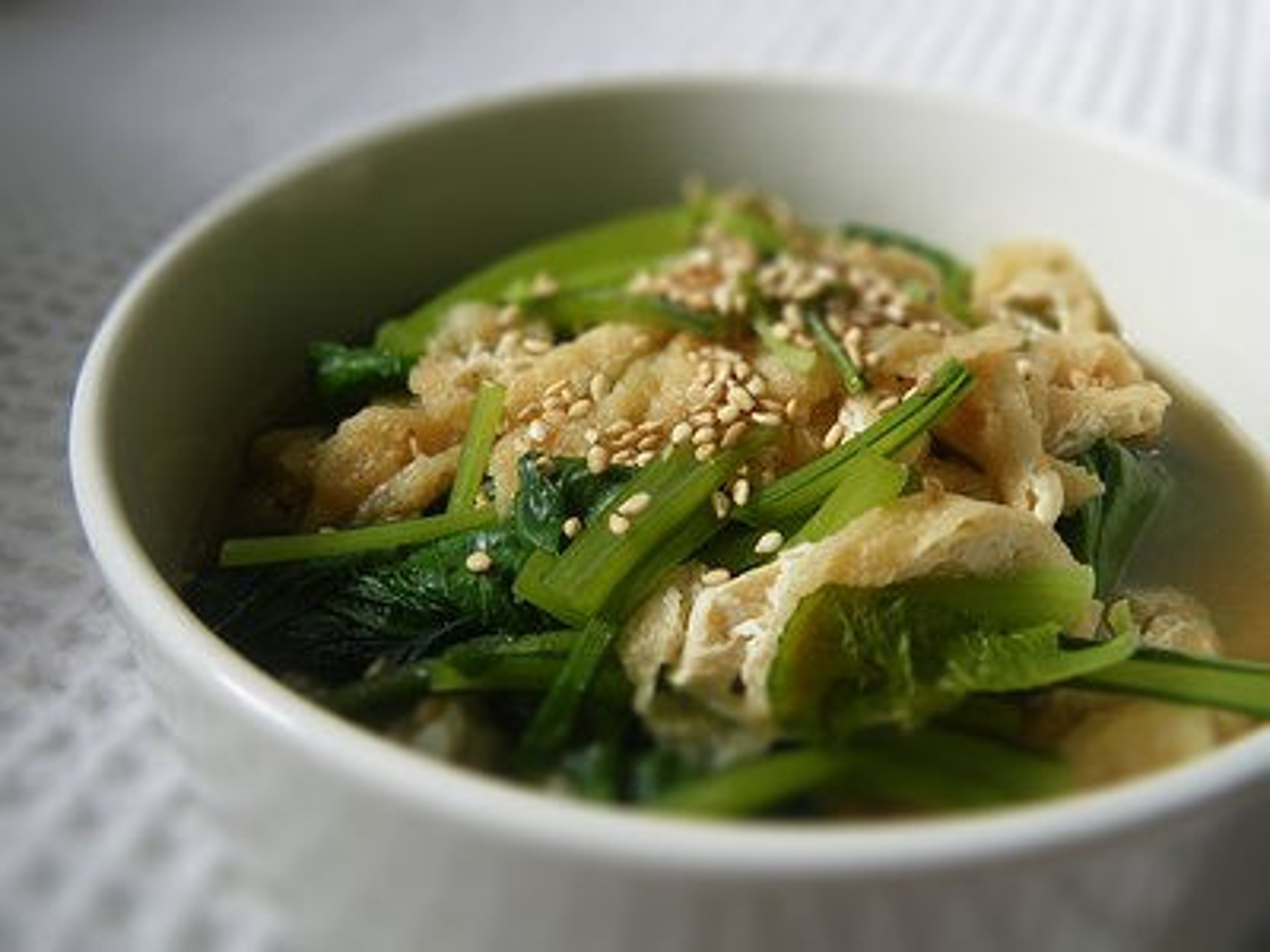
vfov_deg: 41.8
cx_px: 635
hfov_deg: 54.0
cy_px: 476
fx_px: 1247
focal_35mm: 34
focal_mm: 6.1
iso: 50
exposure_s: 1/80
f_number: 3.8
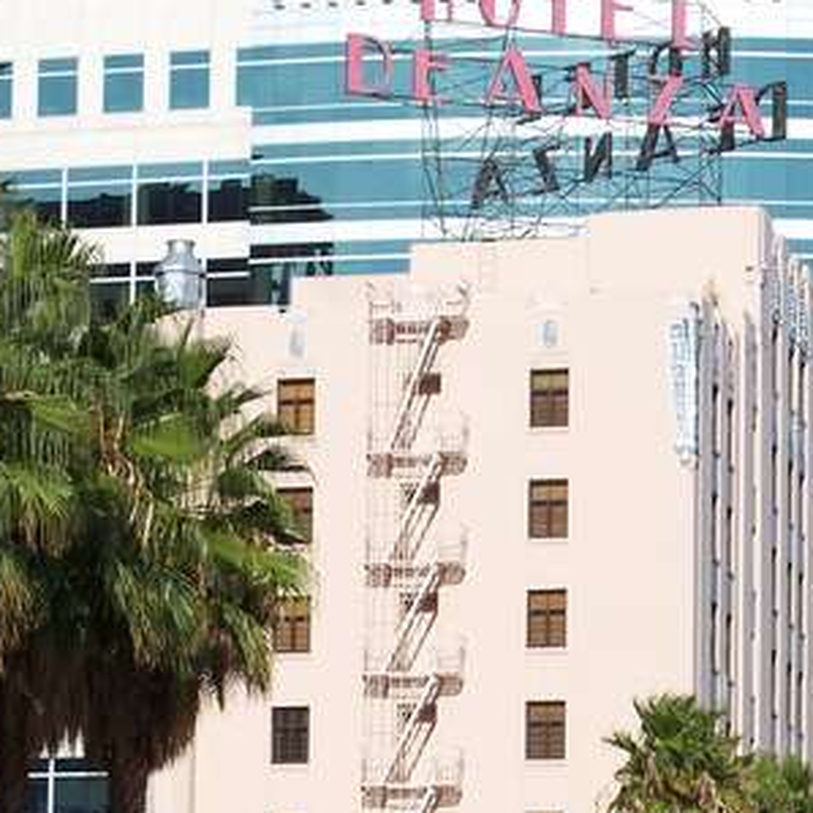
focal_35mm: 194
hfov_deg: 9.0
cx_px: 383
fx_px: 5155
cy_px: 759
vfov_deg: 9.0
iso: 64
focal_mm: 17.3
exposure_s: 1/800
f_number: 3.6
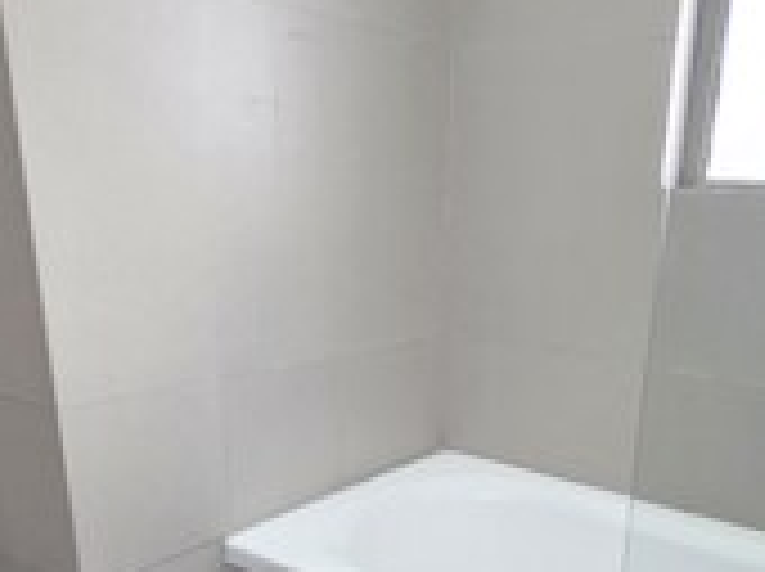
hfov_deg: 52.0
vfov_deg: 38.3
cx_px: 488
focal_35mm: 35
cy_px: 498
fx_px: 772
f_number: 1.9
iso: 640
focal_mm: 2.2
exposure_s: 1/50
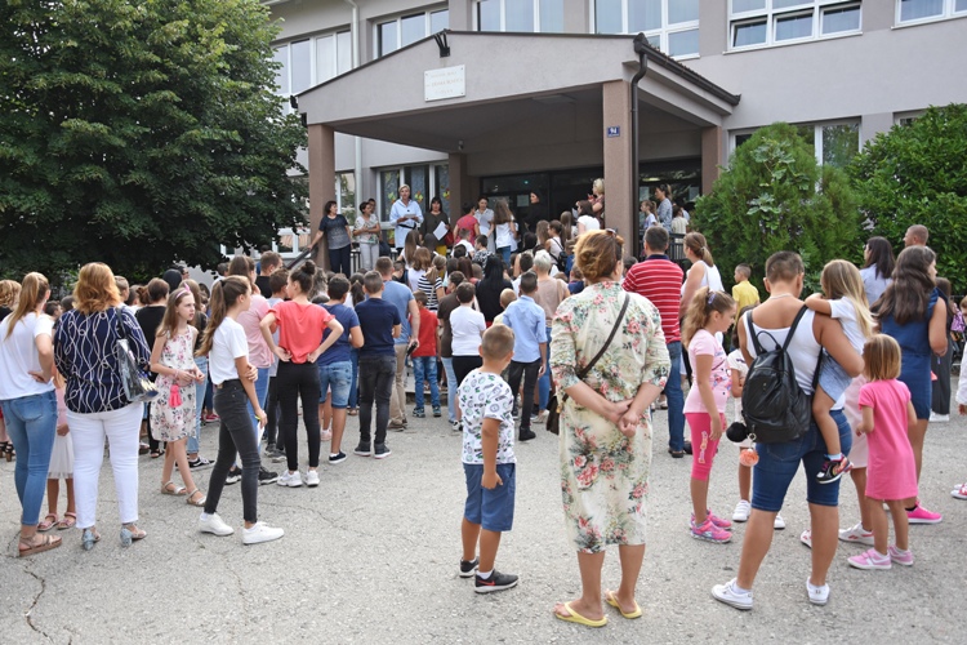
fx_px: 846
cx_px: 484
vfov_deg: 41.7
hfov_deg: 59.5
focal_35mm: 32
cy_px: 322
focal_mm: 21
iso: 400
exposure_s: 1/640
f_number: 4.5
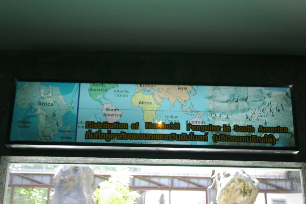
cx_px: 153
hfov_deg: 33.4
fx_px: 510
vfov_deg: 22.6
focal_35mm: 60
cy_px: 102
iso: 400
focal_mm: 40
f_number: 4.5
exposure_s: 1/60
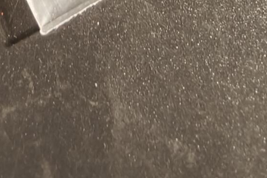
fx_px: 578
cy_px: -107
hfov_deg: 25.6
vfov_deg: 15.8
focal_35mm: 78
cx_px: 208
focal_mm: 2.32
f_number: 2
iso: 400
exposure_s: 1/50
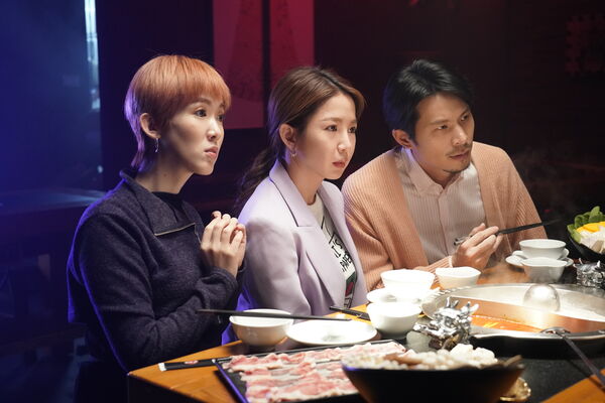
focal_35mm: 48
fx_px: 807
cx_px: 302
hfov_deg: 41.1
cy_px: 202
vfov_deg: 28.1
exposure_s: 1/125
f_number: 4.5
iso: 6400
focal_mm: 48
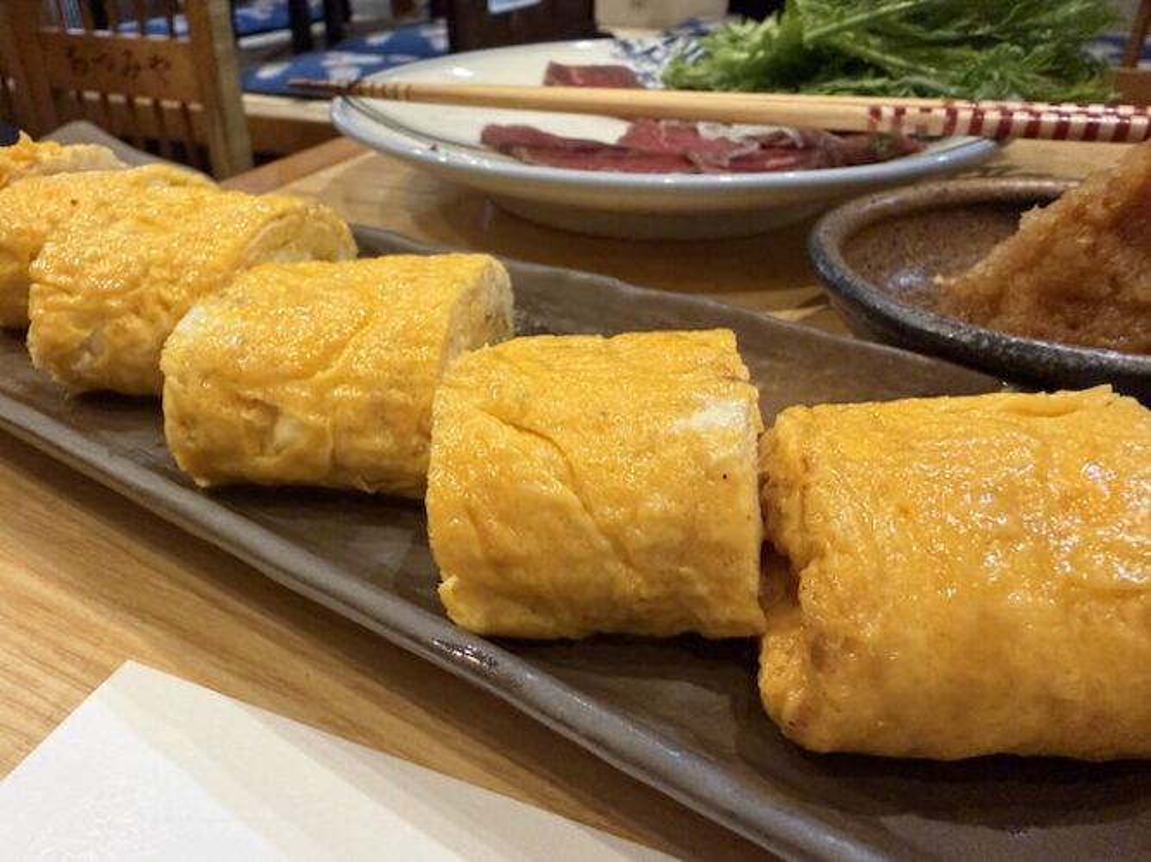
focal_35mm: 26
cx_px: 576
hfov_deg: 67.3
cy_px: 431
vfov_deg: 53.0
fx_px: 864
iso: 500
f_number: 2.2
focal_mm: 2.22
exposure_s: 1/50
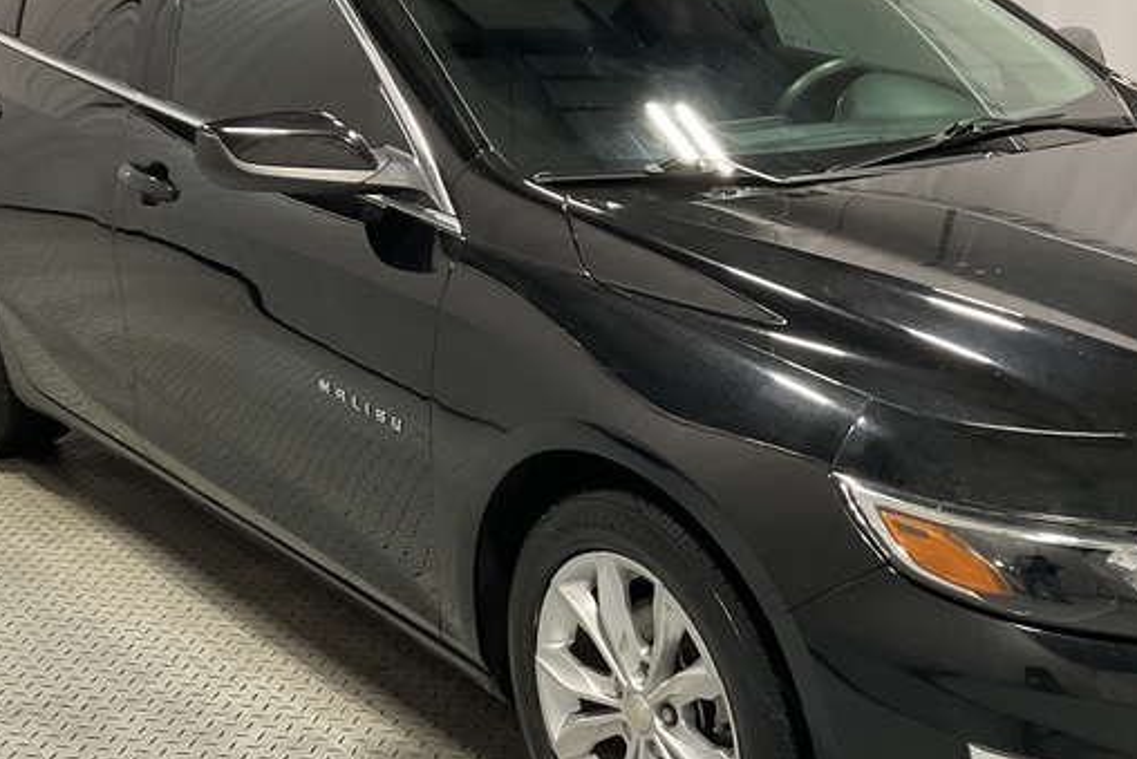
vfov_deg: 23.8
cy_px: 423
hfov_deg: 34.8
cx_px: 739
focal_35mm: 57
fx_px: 1801
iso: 80
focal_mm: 3
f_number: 1.8
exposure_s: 1/50
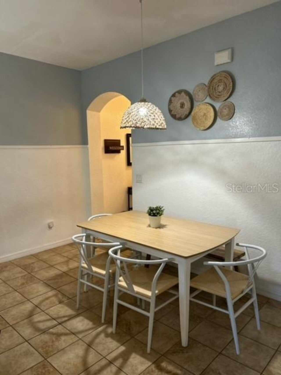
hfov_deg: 53.1
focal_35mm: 26
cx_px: 140
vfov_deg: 67.3
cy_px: 188
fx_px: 281
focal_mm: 5.7
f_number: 1.5
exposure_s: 1/60
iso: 200
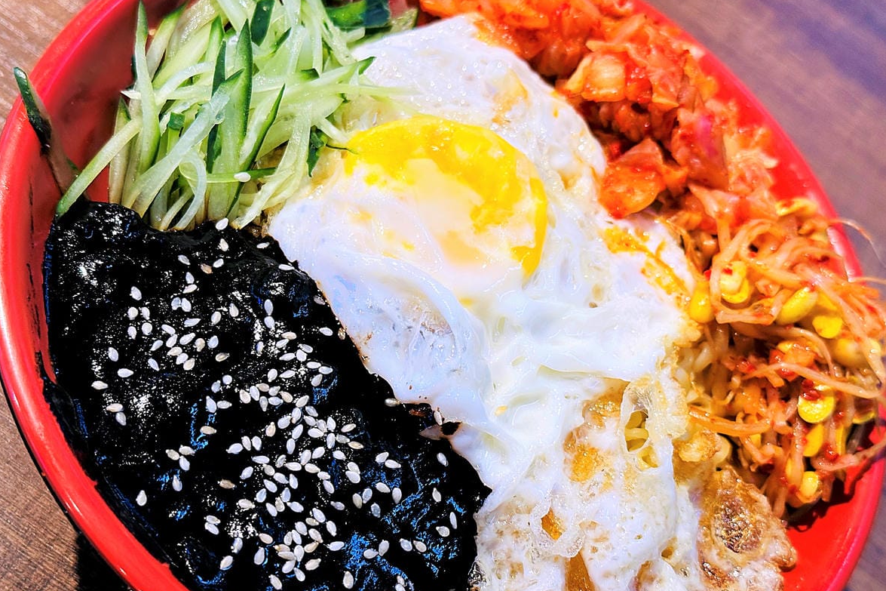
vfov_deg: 26.5
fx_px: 1255
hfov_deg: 38.9
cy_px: 309
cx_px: 438
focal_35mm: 51
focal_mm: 6.86
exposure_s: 1/120
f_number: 1.78
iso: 125
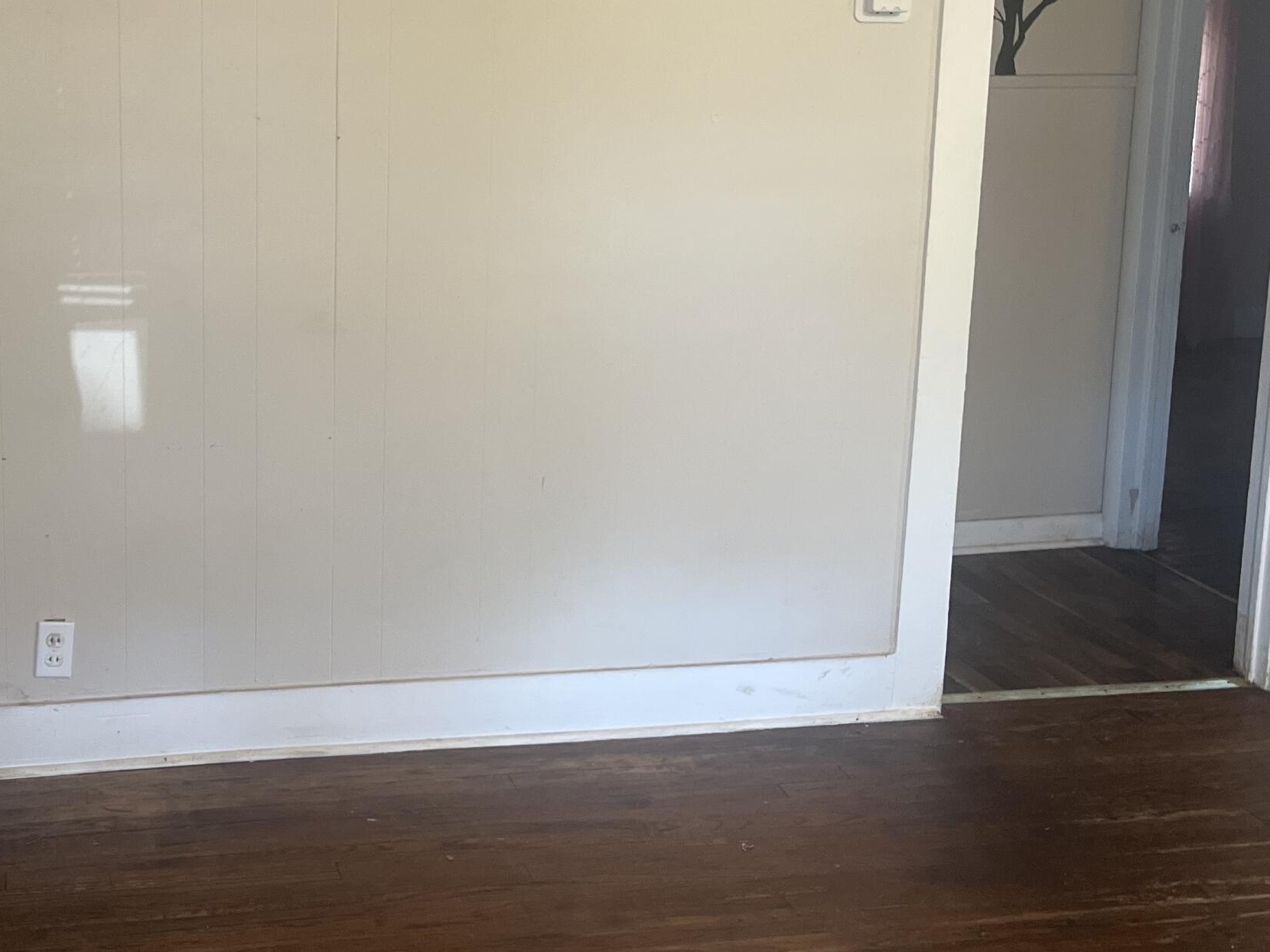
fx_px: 1724
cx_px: 372
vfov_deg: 30.6
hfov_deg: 39.7
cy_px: 294
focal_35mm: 47
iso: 200
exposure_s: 1/60
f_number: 1.6
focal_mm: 5.1
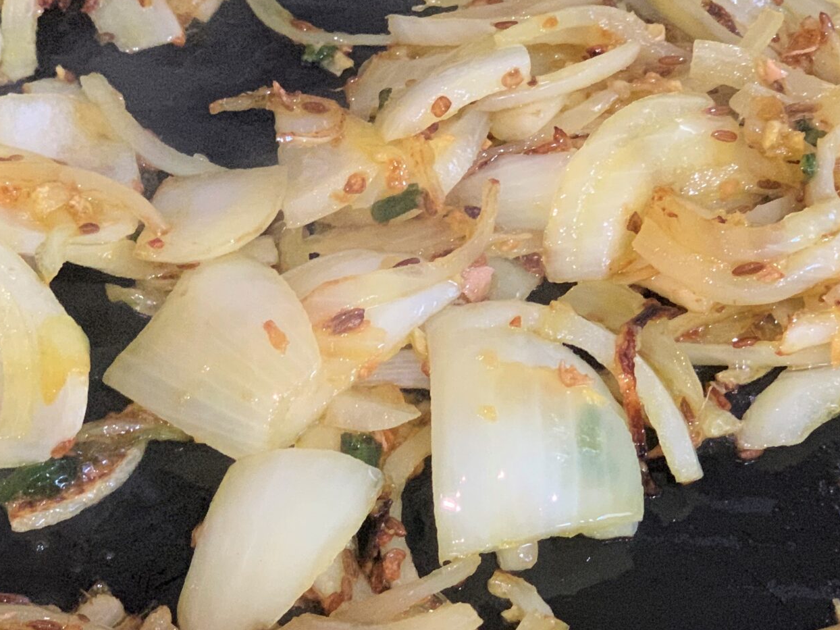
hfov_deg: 18.4
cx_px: 403
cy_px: 403
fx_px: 2596
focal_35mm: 107
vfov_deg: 13.8
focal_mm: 6
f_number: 2.4
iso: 400
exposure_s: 1/33
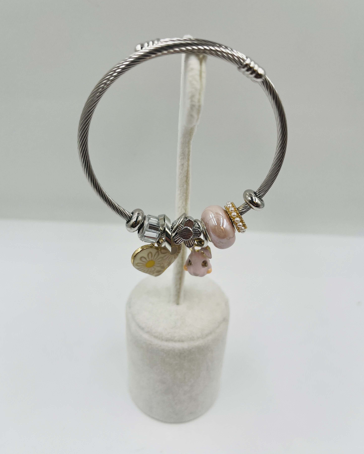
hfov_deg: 51.5
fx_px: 377
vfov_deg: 62.2
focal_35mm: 28
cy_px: 214
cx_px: 178
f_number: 1.6
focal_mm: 5.1
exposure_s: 1/1225
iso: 50
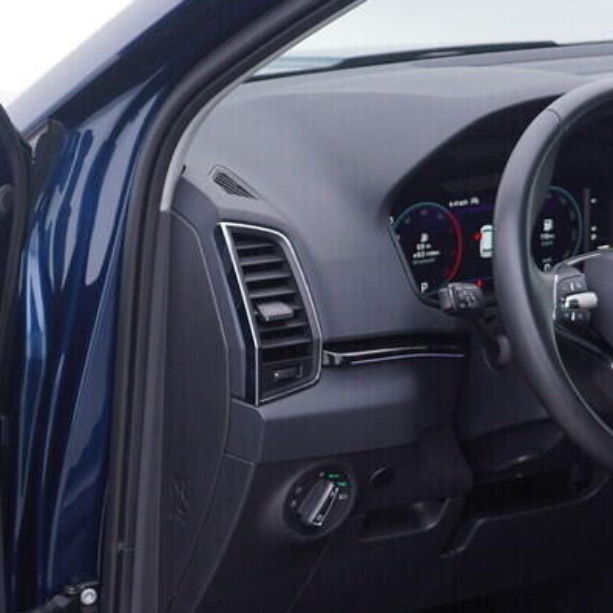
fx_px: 2224
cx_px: 216
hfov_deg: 15.7
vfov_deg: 15.6
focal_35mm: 111
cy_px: 435
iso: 125
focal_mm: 24
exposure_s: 1/50
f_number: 3.2
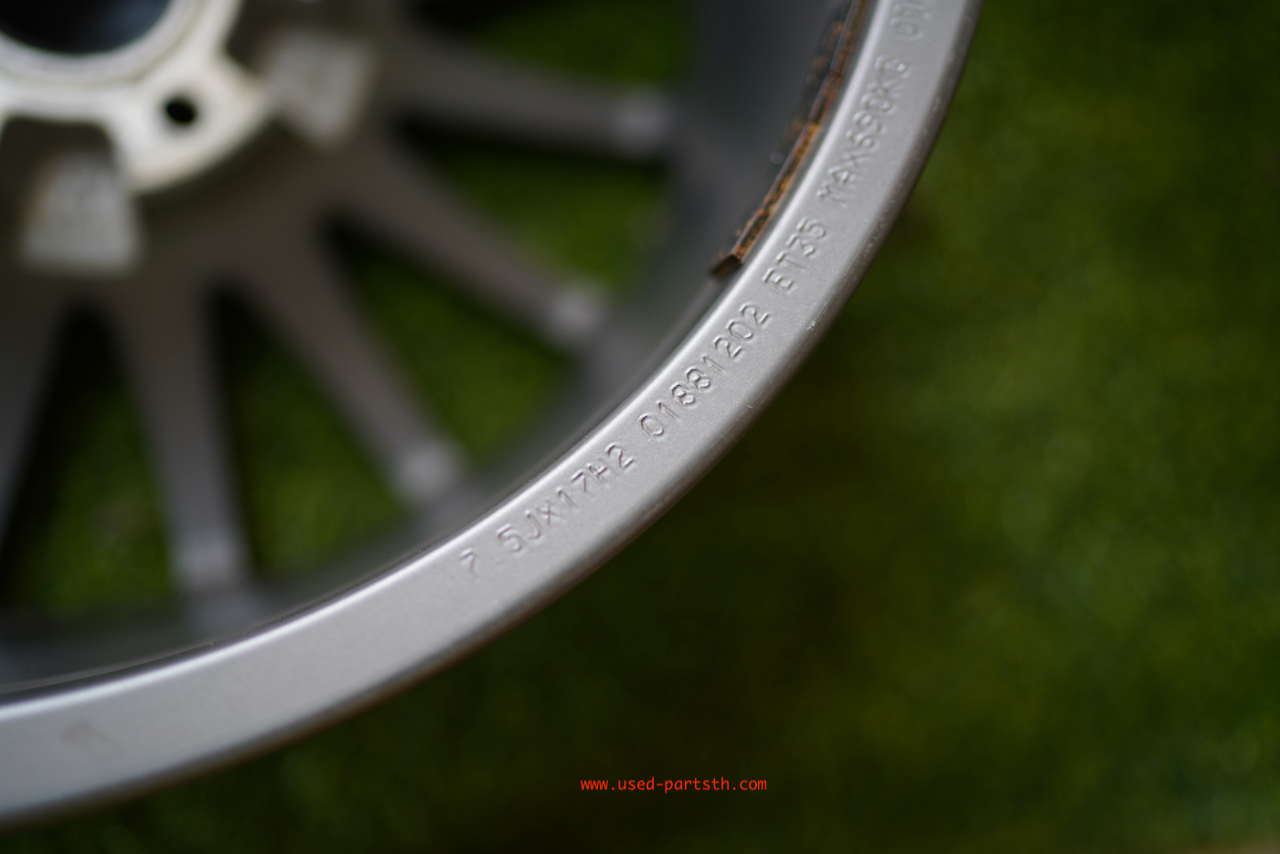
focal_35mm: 35
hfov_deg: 54.4
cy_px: 427
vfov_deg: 37.9
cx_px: 640
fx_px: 1245
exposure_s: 1/40
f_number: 1.4
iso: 125
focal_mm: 35
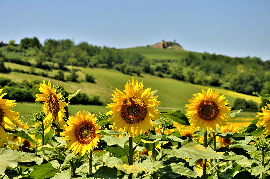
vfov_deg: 13.0
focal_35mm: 105
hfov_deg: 19.5
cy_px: 90
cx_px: 135
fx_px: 787
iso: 200
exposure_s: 1/350
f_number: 9.5
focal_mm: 70
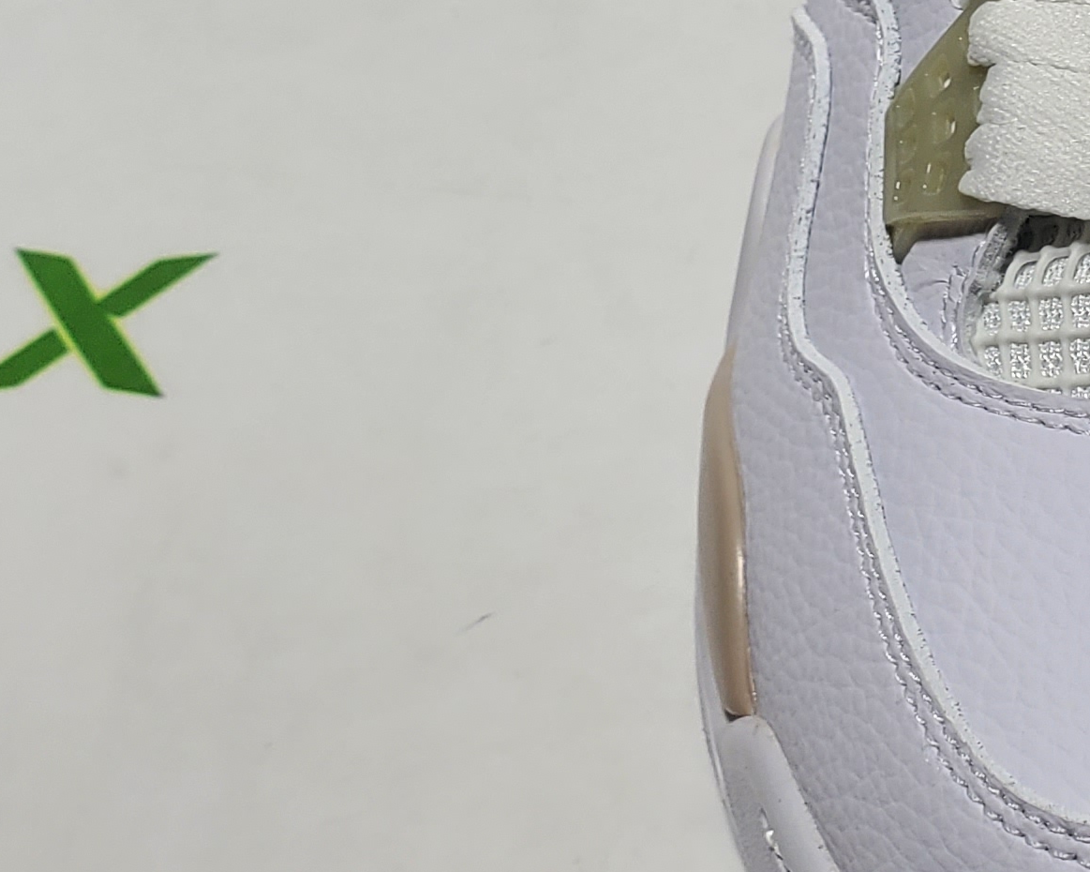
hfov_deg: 20.0
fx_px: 2838
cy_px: 165
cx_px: 1396
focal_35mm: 88
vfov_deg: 17.3
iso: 50
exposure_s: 1/348
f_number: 2.4
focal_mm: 4.3
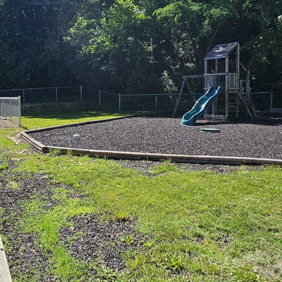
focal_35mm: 30
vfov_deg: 53.6
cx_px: 115
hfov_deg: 53.7
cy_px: 112
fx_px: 277
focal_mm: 2.2
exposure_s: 1/1737
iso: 50
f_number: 2.2
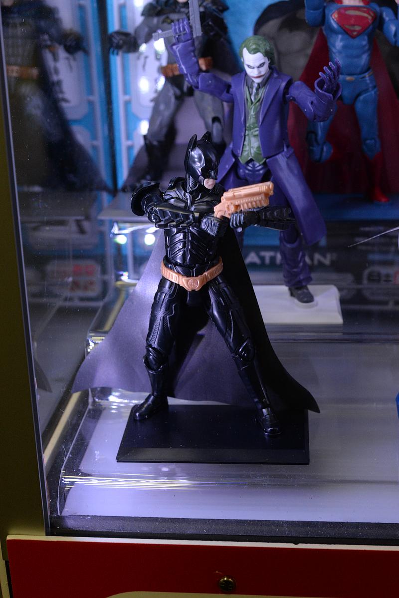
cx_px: 200
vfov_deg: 39.6
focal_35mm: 50
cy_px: 299
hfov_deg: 27.0
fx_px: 830
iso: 3200
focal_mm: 50
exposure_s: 1/100
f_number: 9
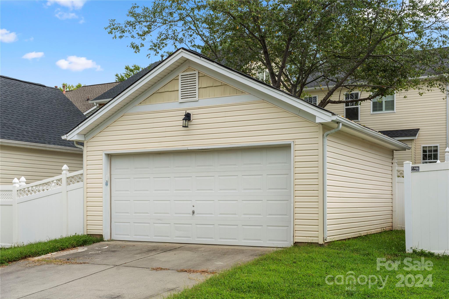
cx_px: 224
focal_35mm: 41
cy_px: 150
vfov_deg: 32.6
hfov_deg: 47.4
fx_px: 511
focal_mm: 41
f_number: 9
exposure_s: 1/125
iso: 100
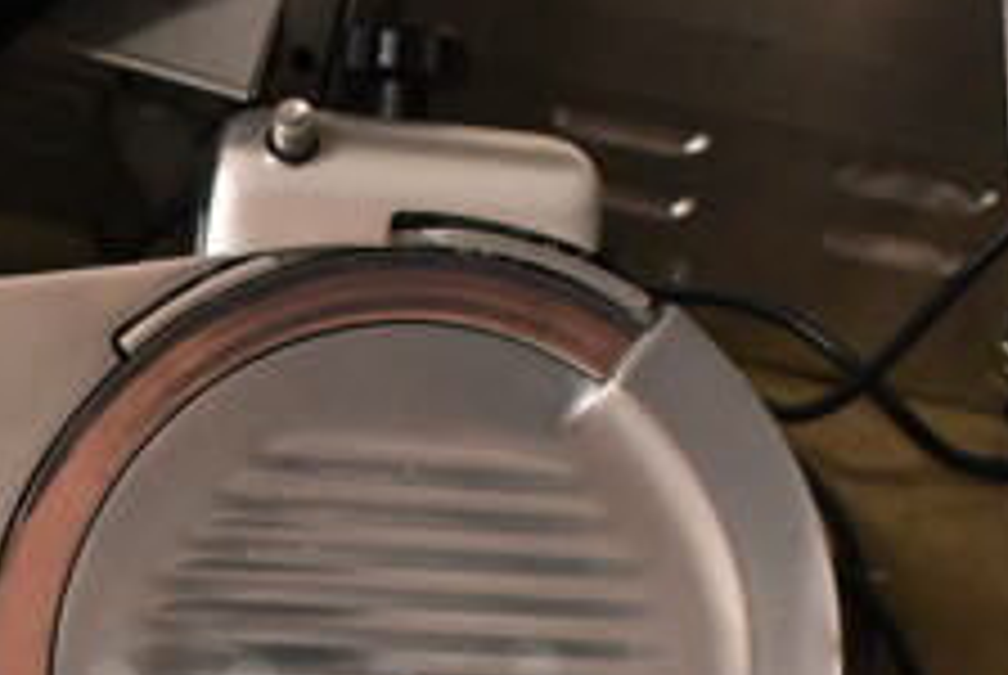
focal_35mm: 98
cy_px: 864
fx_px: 2748
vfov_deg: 13.5
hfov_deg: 20.6
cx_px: 252
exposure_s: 1/125
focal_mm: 24
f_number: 3.8
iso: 5000
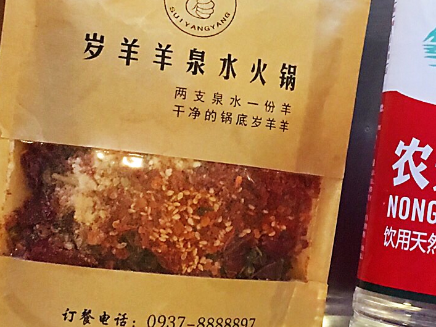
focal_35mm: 84
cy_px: 85
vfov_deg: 17.5
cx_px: 348
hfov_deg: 23.0
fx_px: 1058
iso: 200
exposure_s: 1/25
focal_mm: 4.15
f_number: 2.2
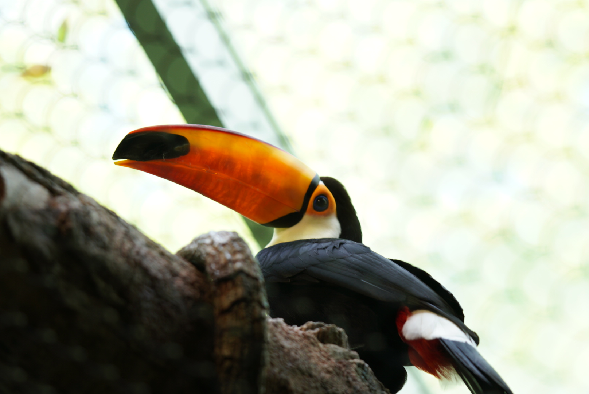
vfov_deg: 10.2
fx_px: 2210
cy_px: 197
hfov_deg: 15.2
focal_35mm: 135
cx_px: 294
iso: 125
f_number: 3.5
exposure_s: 1/60
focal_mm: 90
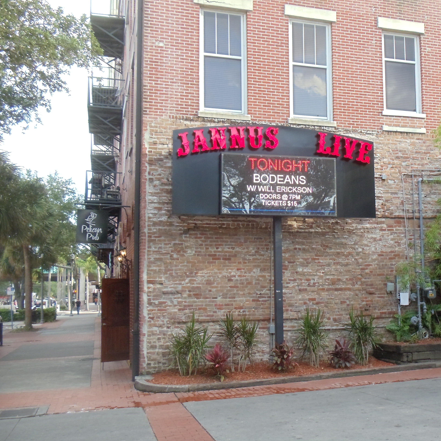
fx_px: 850
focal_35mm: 59
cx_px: 289
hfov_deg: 28.9
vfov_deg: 29.1
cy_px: 220
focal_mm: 6.81
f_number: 3.7
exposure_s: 1/160
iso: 200
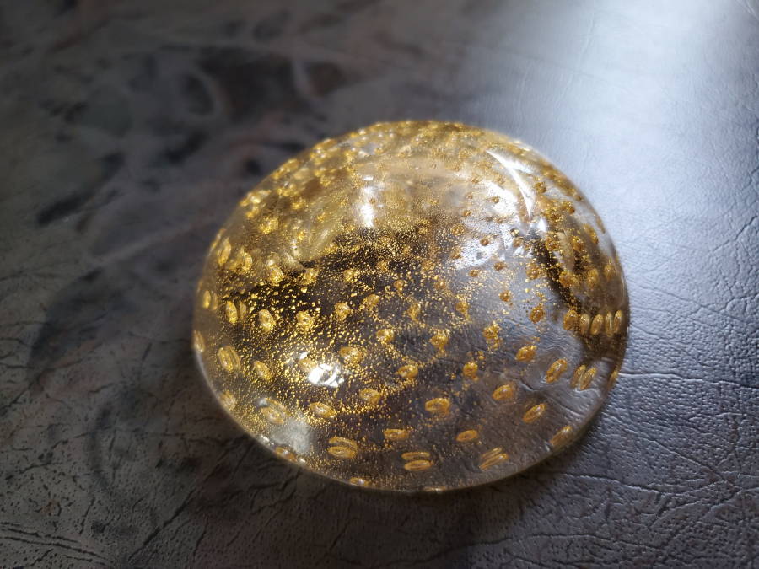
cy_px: 284
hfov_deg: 67.3
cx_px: 380
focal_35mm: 26
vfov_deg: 53.1
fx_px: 570
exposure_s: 1/40
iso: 200
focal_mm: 4.3
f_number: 1.5
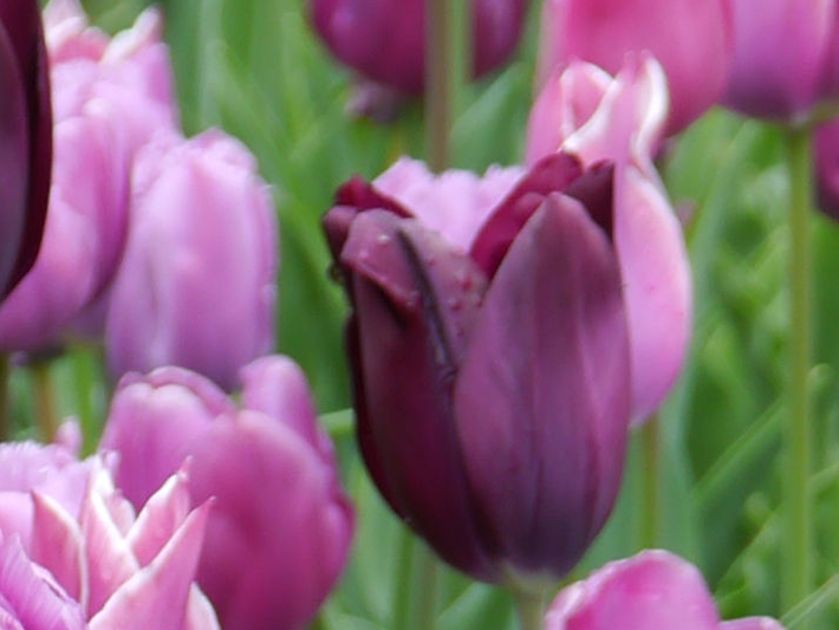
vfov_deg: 1.9
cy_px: 1667
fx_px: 19130
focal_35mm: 789
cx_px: 292
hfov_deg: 2.5
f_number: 4.7
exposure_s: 1/125
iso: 160
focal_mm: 61
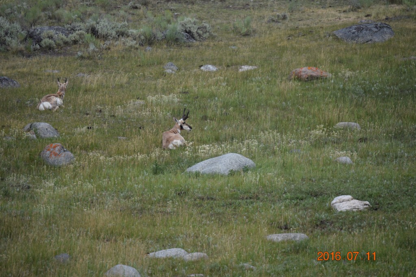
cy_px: 138
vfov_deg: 4.6
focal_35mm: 300
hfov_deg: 6.9
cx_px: 208
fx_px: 3465
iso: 400
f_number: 5.6
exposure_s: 1/1250
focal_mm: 200
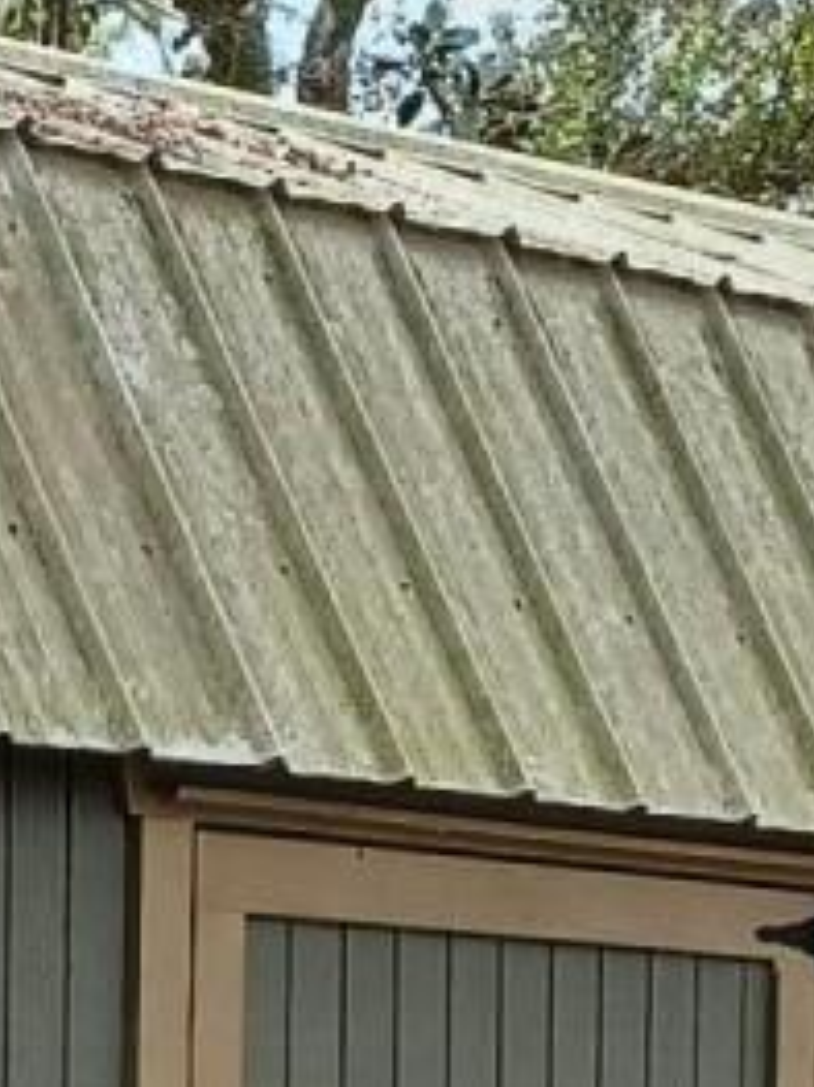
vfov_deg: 10.0
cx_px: -132
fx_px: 5962
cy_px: 1740
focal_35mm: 190
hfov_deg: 7.7
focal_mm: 4.6
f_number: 1.8
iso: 64
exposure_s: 1/120
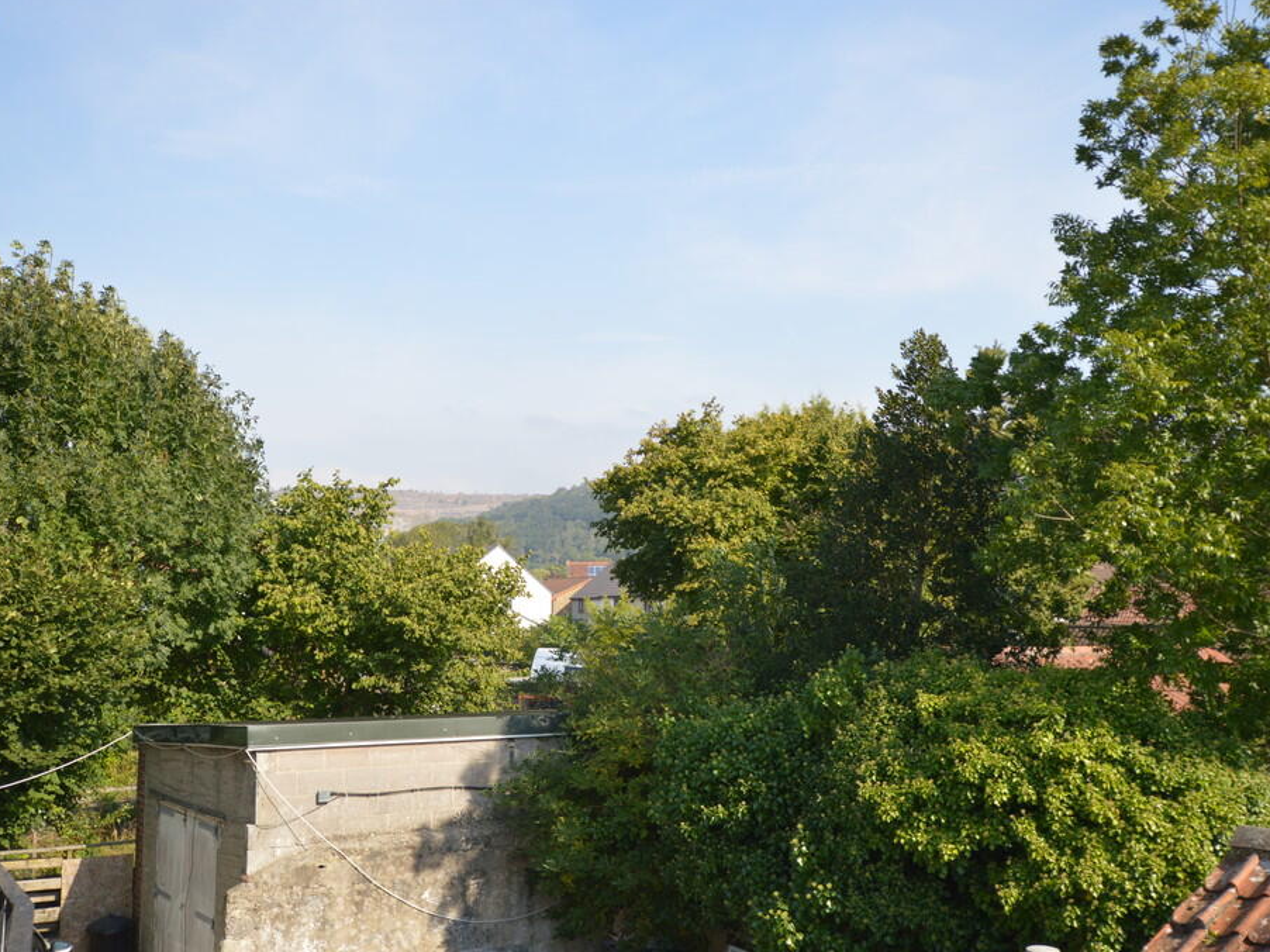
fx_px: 1320
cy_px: 474
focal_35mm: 36
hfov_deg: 51.4
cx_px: 641
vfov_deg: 39.6
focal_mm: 22
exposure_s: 1/200
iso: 100
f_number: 6.3
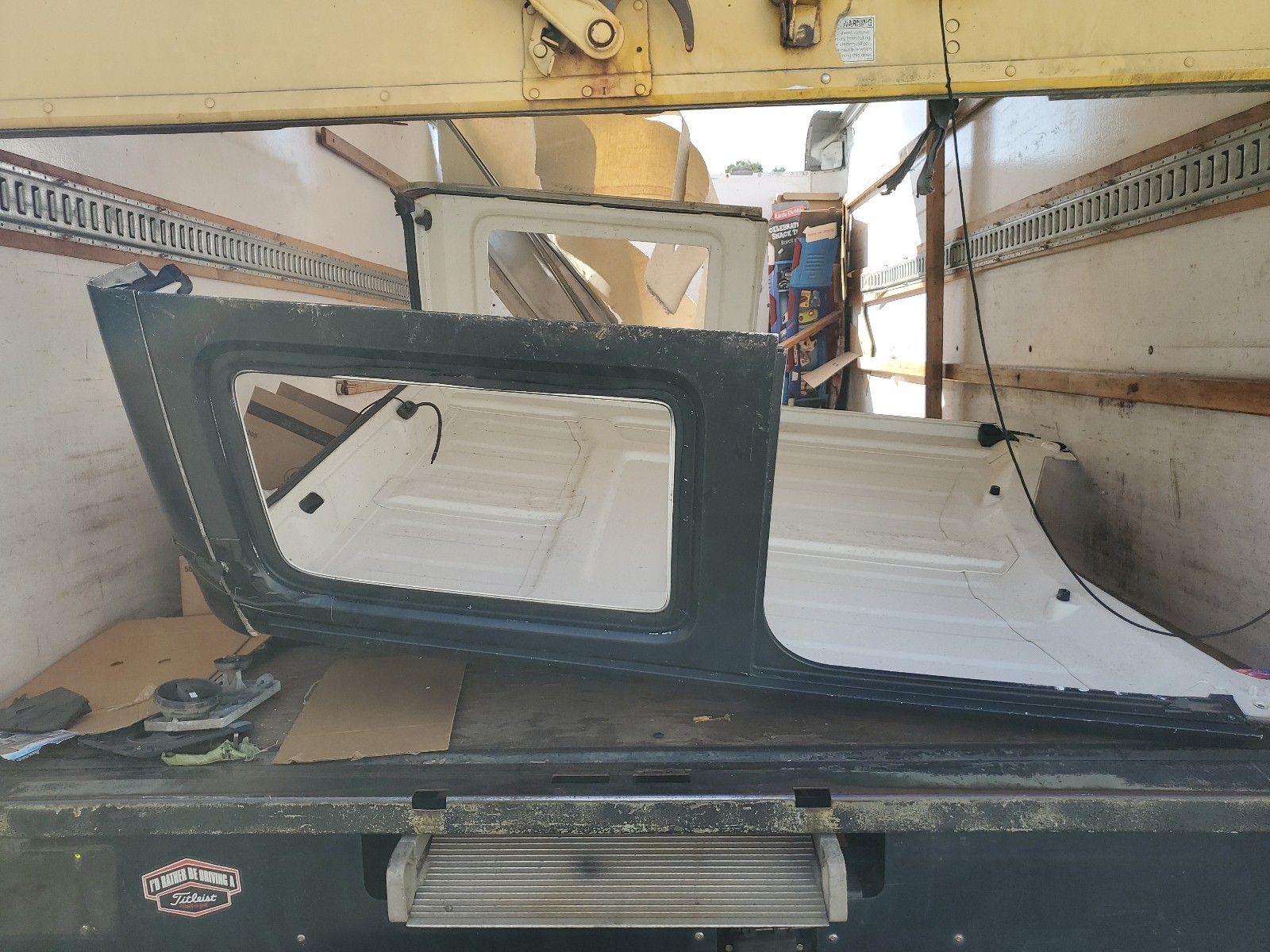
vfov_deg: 53.1
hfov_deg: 67.3
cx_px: 635
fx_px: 954
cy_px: 476
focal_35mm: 26
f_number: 1.5
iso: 50
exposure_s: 1/1111
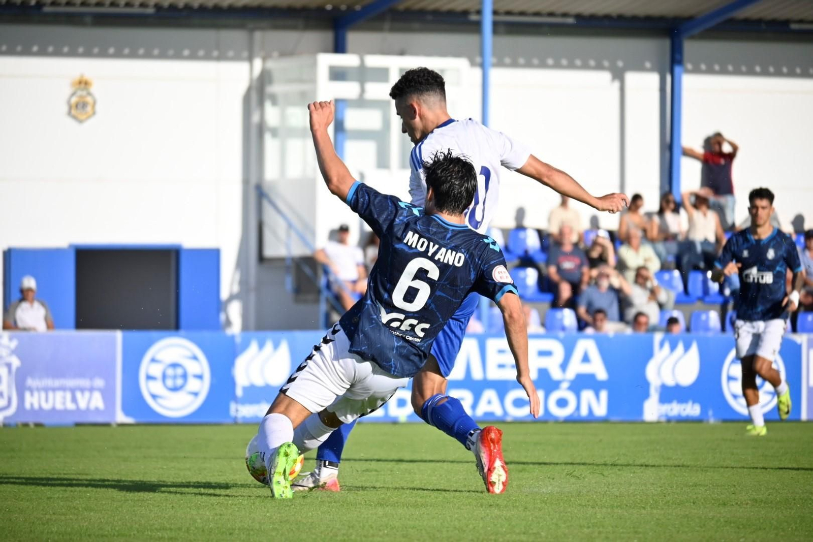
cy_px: 271
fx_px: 6775
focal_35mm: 300
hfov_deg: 6.9
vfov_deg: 4.6
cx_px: 406
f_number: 5.6
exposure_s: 1/1250
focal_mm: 200
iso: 250
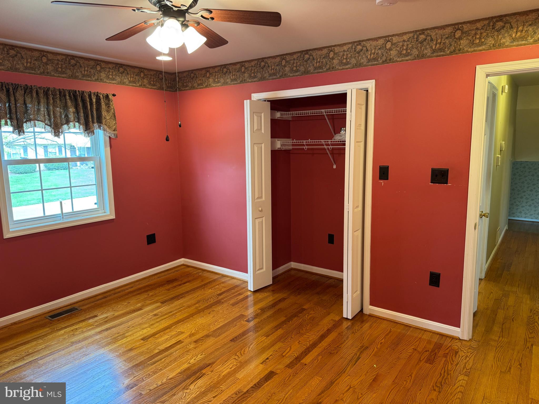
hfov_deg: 71.6
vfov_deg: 56.8
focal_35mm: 24
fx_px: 374
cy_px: 202
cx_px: 270
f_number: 1.78
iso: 160
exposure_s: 1/60
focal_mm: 6.76
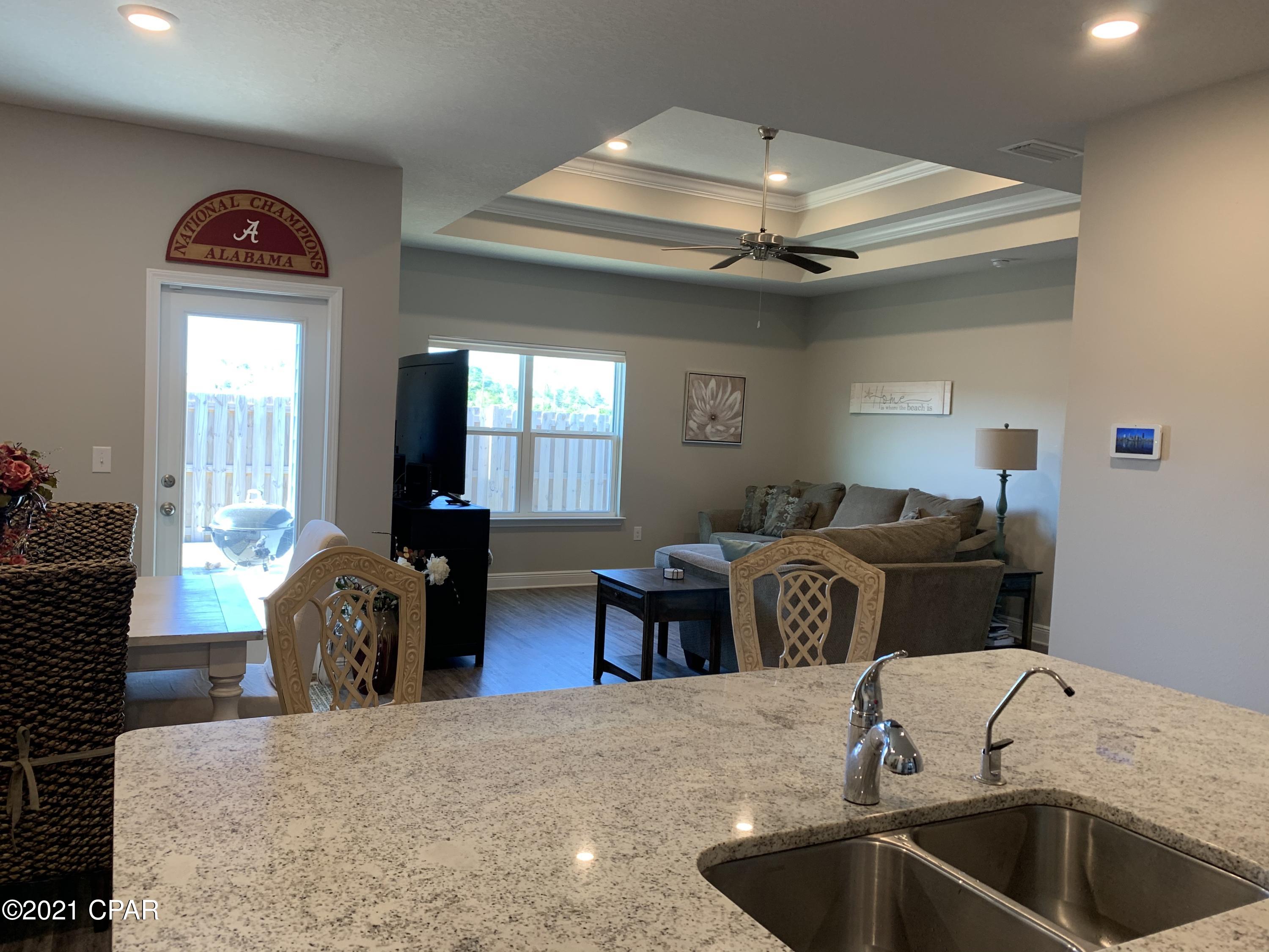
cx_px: 634
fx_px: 953
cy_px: 476
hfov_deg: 67.3
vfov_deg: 53.1
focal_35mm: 26
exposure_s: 1/60
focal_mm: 4.25
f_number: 1.8
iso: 80
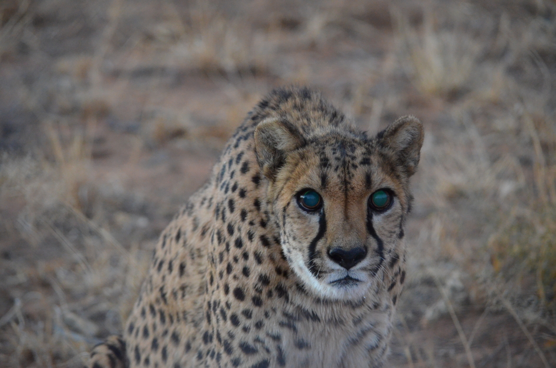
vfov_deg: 6.1
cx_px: 278
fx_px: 3468
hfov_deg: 9.2
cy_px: 184
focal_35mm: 225
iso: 3200
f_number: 4.8
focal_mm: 150
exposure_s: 1/125
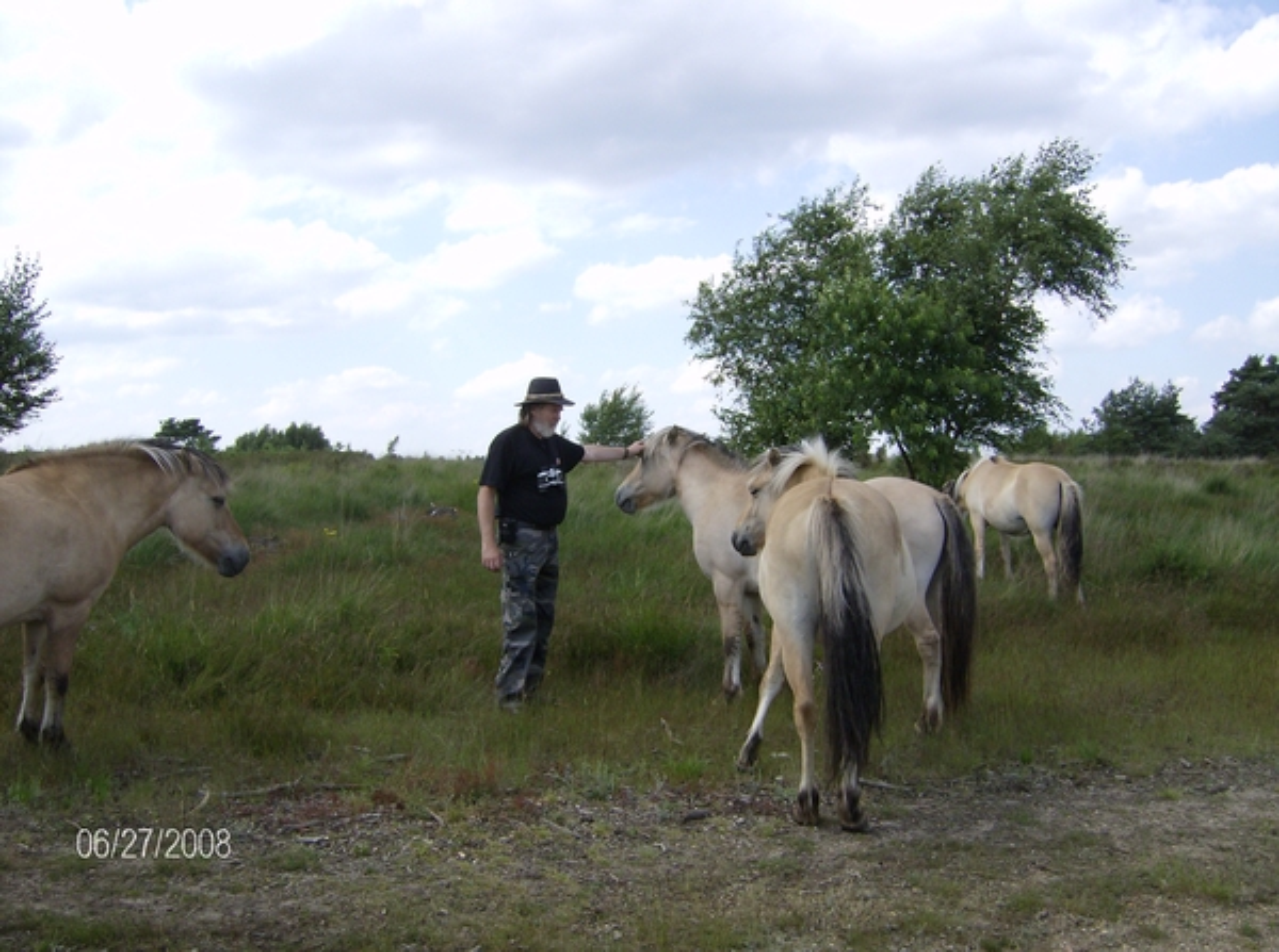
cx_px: 640
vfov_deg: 39.5
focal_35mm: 36
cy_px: 476
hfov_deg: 51.5
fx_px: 1327
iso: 100
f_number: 4.7
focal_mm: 6
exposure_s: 1/433
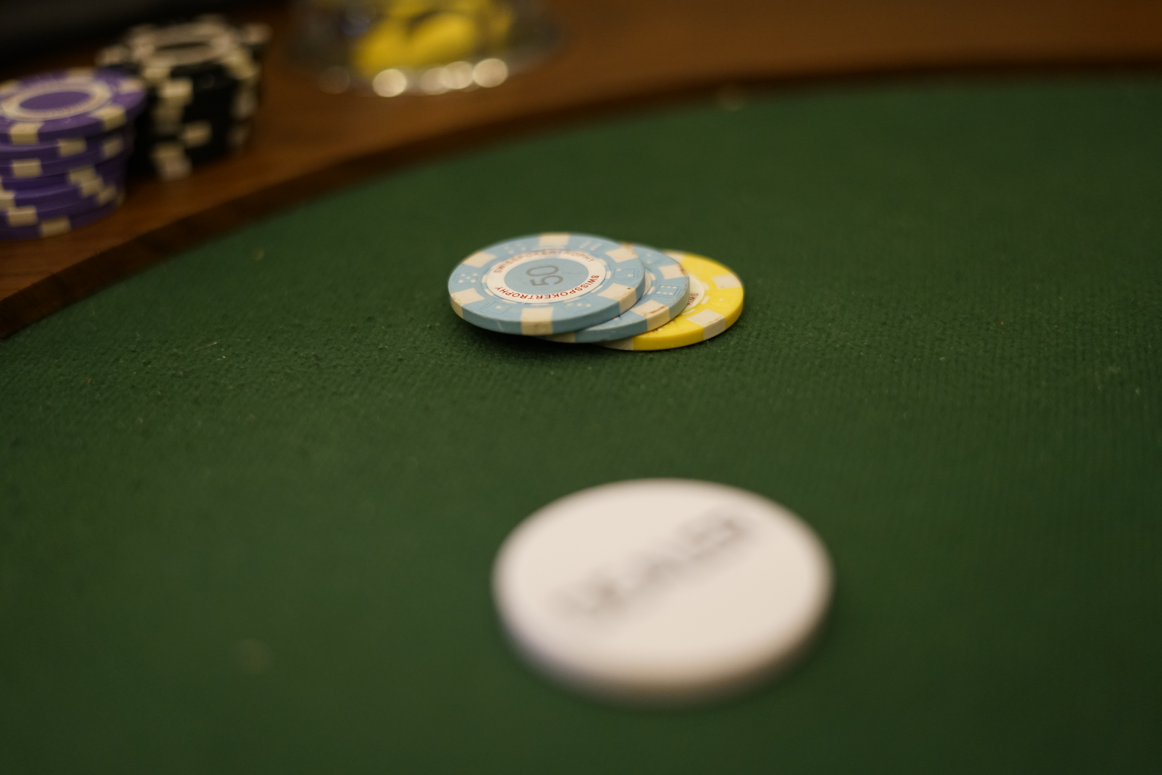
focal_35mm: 50
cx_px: 581
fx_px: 1614
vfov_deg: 27.0
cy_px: 388
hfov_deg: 39.6
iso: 2000
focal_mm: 50
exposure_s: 1/160
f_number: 2
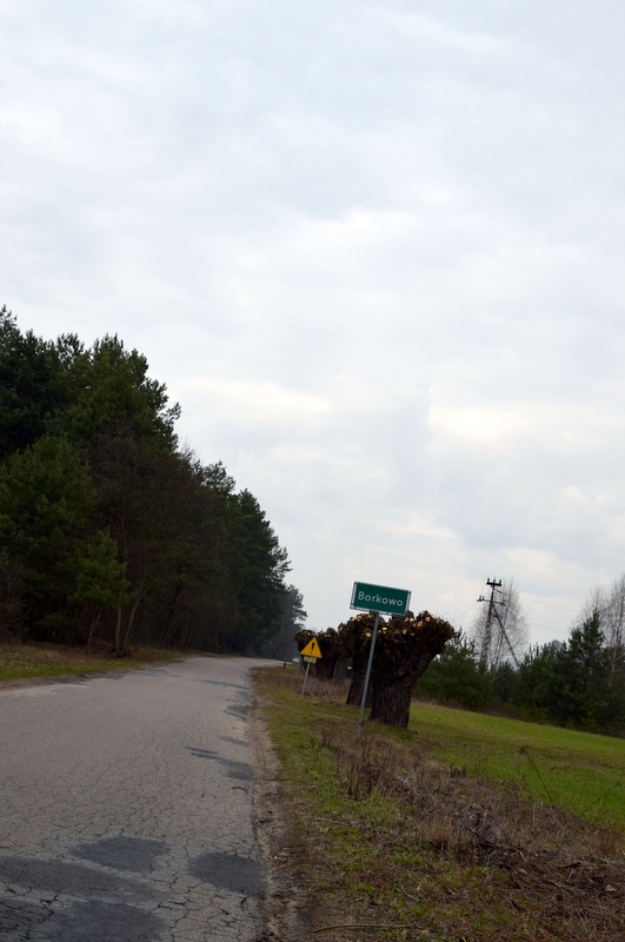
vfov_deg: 53.2
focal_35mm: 36
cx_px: 312
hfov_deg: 36.8
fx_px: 940
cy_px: 471
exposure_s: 1/1600
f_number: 3.8
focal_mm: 24
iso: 200
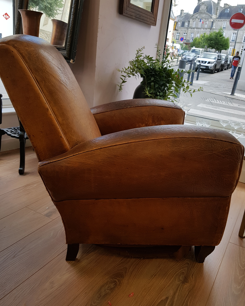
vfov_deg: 60.4
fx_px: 263
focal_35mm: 29
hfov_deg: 50.0
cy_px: 149
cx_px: 126
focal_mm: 4.2
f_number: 1.7
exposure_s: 1/244
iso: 40
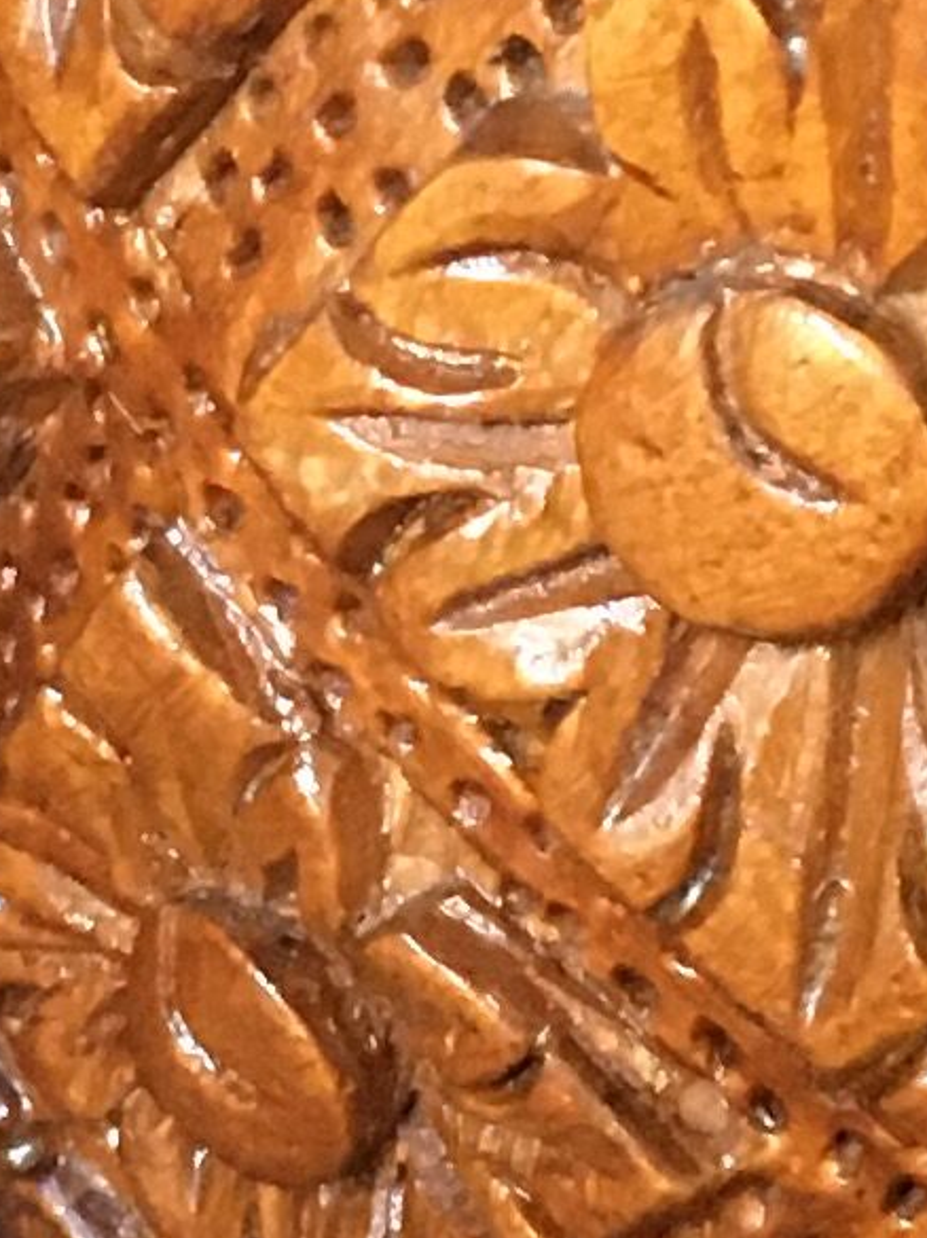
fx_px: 7149
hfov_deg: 7.4
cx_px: 527
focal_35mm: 200
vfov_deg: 9.8
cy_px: -218
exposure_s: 1/17
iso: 500
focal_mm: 4.15
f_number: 2.2
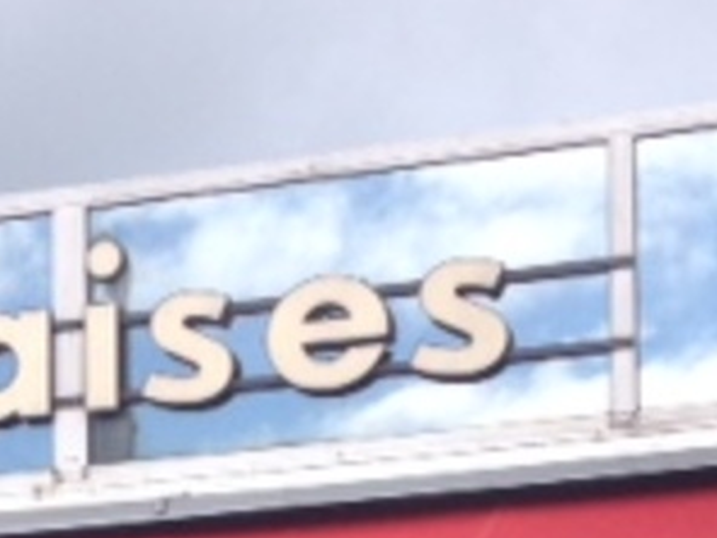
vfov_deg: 9.9
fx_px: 2941
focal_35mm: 142
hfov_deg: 13.8
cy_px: 974
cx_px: 155
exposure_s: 1/746
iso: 50
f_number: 2.4
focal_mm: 4.28
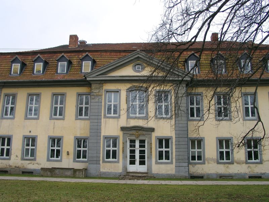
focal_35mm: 34
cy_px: 101
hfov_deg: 54.0
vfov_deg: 41.8
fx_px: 264
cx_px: 134
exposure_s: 1/215
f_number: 4
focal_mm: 7.13
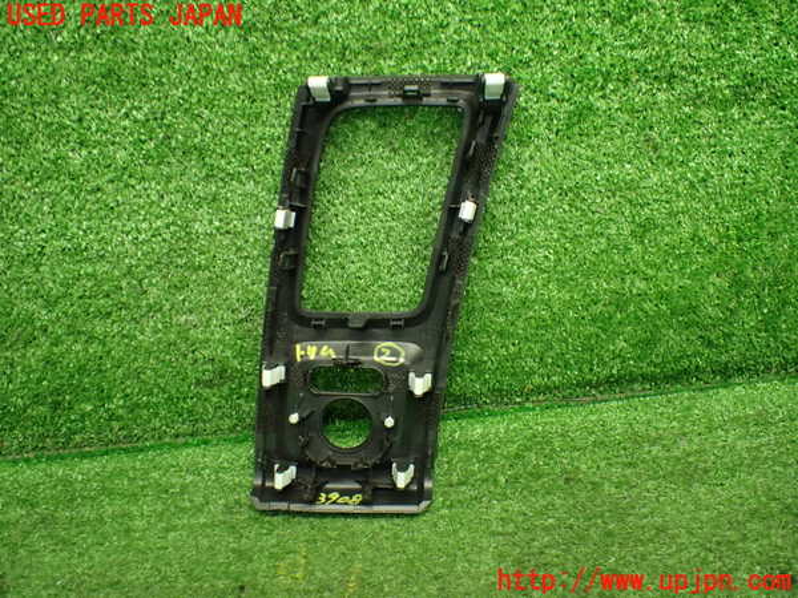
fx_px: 692
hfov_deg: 60.0
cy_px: 299
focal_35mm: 30
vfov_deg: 46.8
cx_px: 399
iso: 800
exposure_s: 1/100
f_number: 2.3
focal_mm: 5.4
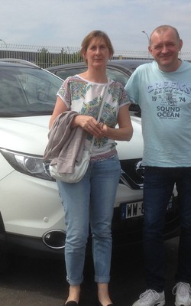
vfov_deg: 29.4
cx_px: 55
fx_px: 583
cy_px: 144
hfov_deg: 18.5
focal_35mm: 70
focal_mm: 4.12
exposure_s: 1/1938
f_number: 2.4
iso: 50
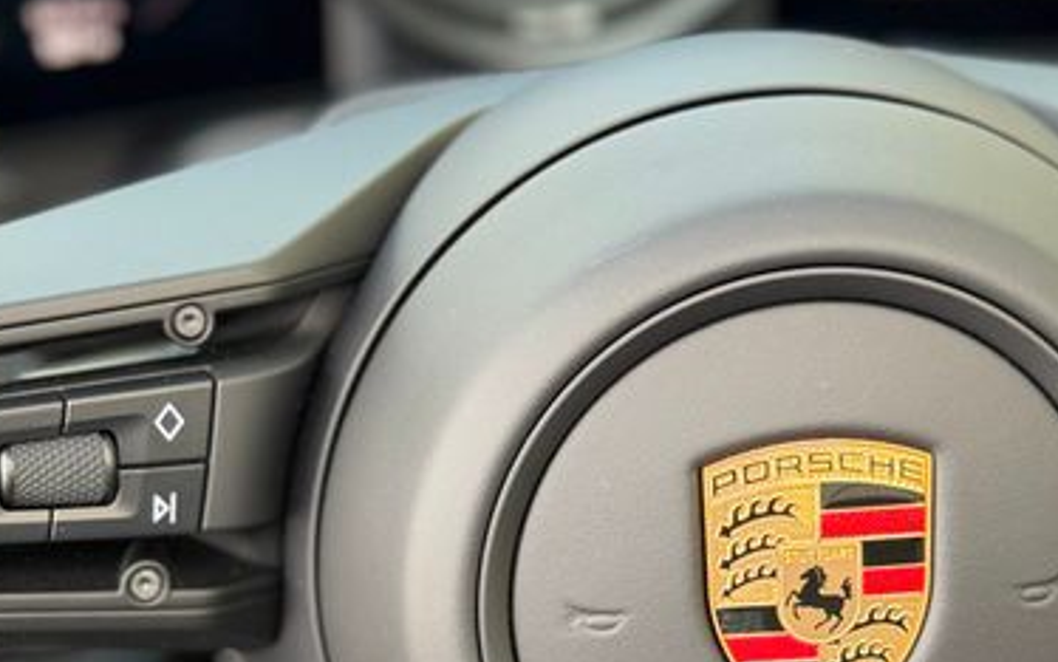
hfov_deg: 23.5
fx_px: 2509
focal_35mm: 87
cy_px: 557
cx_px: 252
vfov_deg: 14.9
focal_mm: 6.76
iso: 80
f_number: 1.78
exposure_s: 1/121
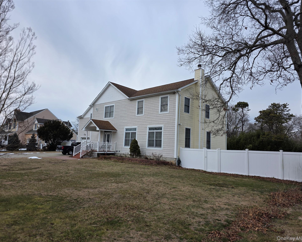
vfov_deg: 58.8
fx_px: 215
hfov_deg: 70.3
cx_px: 148
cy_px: 121
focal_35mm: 24
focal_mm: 6.3
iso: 40
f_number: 1.7
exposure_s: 1/180
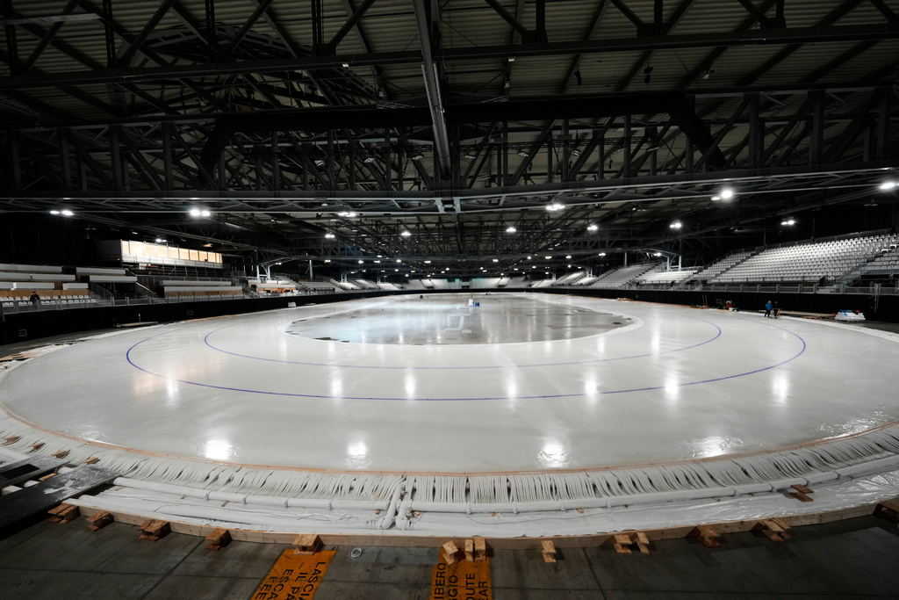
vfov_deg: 90.0
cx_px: 450
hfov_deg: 112.6
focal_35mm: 12
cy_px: 300
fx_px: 300
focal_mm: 12
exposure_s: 1/100
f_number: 4
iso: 2000
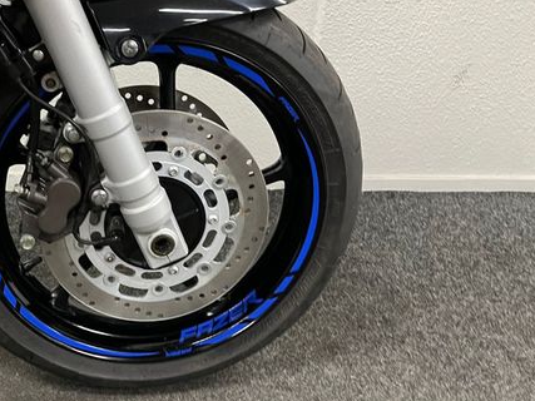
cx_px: 139
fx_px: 603
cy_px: 197
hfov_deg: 46.3
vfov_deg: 36.8
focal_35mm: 39
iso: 320
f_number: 1.6
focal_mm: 5.1
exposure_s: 1/50
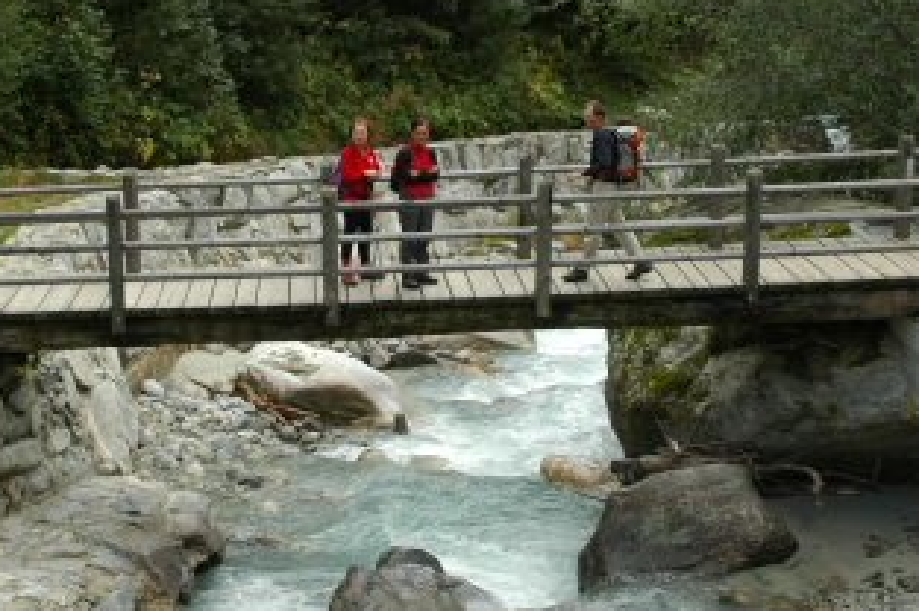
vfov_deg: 20.2
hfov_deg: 30.1
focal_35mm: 67
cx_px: 420
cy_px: 194
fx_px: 1709
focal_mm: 28
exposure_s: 1/160
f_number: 6.3
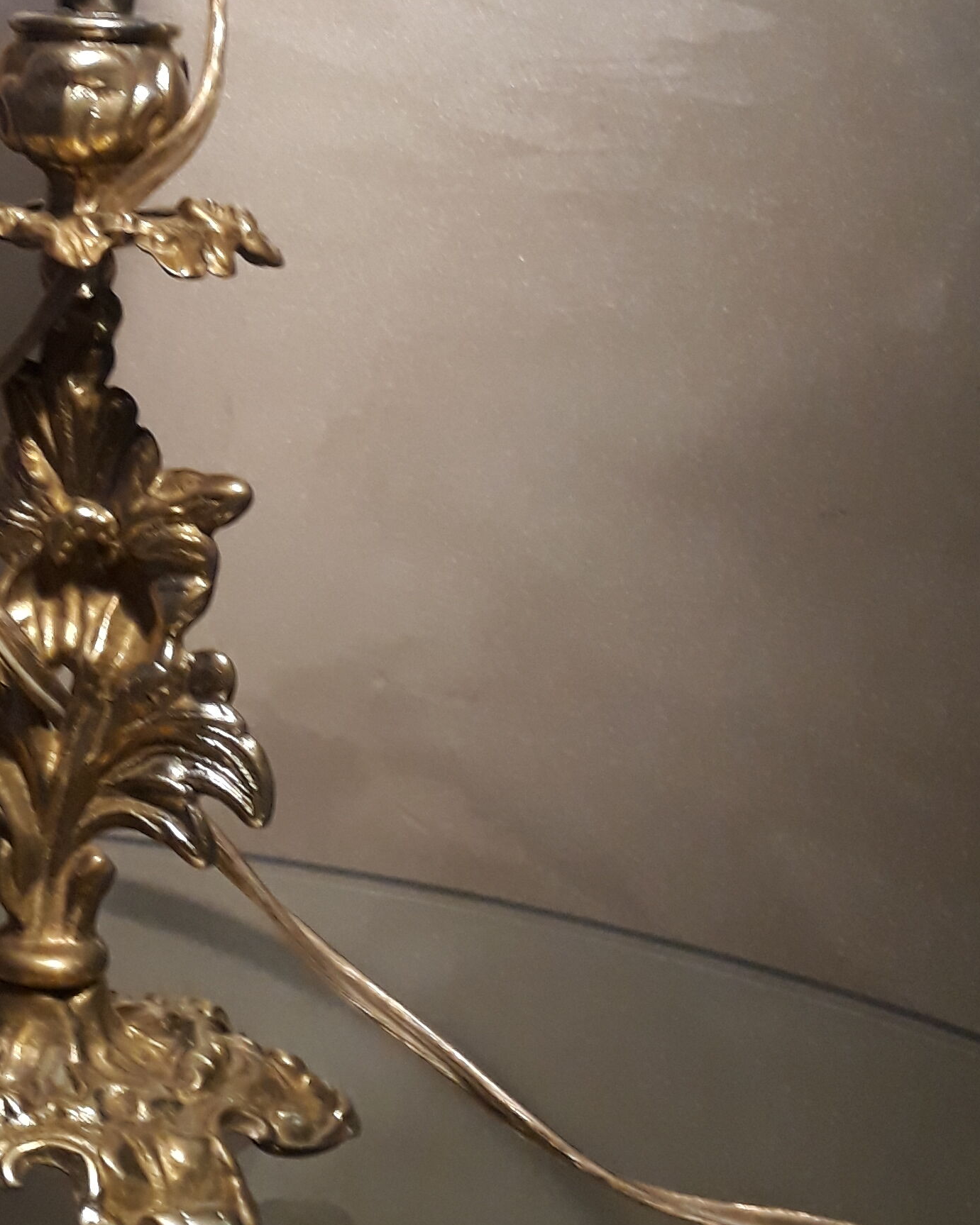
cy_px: 168
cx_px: 19
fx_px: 2285
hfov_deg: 23.3
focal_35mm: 63
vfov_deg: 29.0
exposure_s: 1/33
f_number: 1.9
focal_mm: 3.6
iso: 200
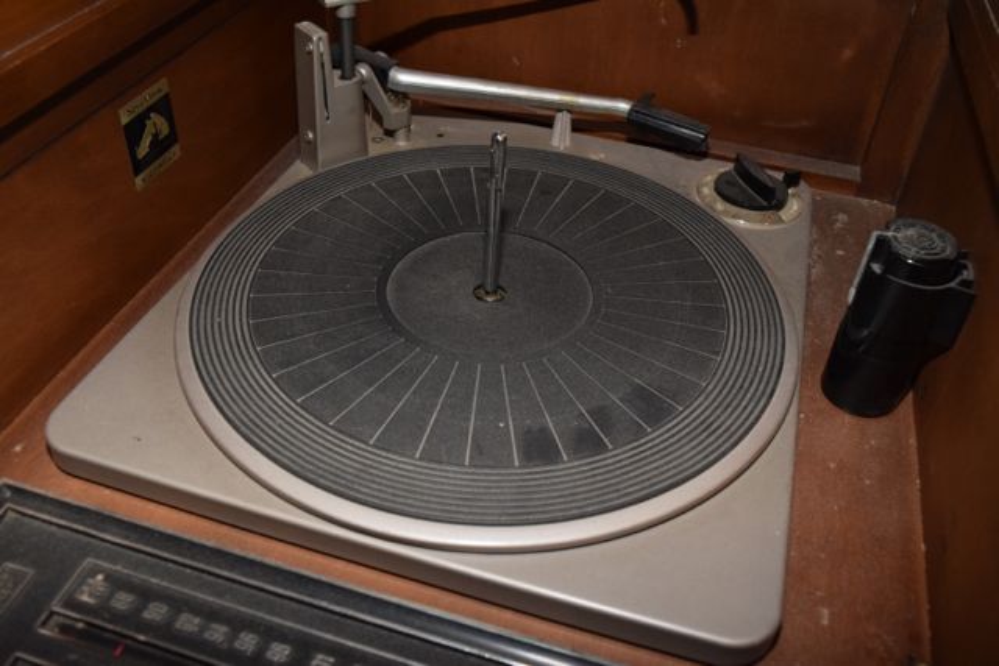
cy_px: 333
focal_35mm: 33
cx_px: 500
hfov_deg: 57.2
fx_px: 916
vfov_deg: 40.0
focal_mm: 22
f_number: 5.6
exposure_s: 1/125
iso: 1600
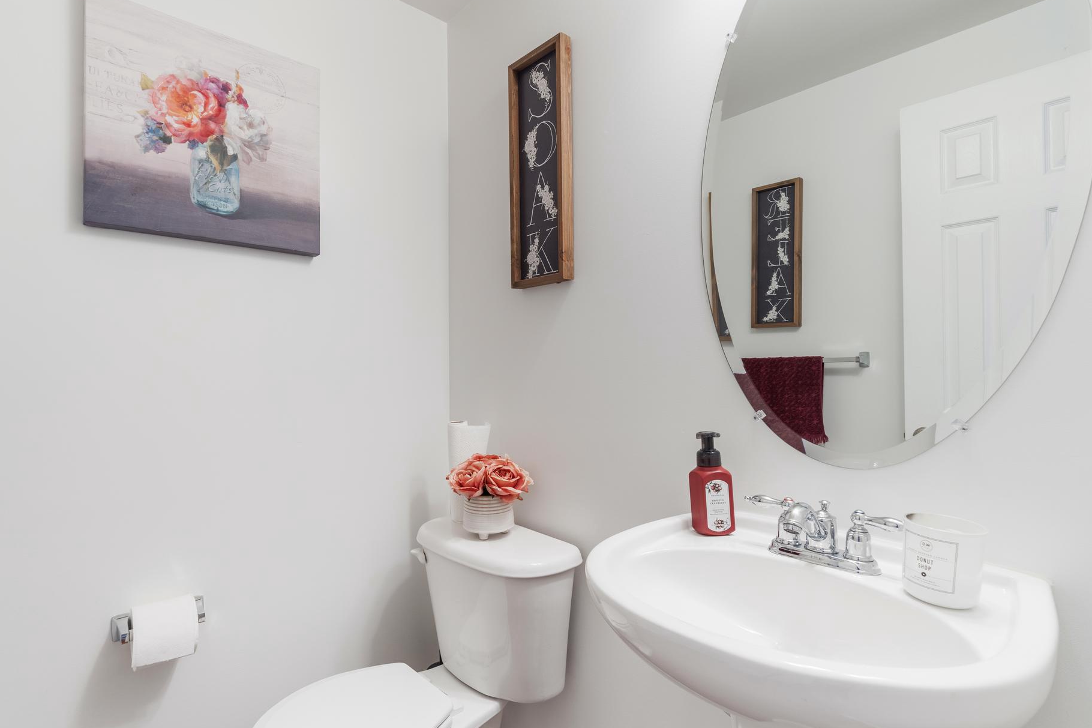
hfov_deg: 89.9
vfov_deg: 67.3
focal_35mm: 18
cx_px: 508
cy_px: 381
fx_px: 546
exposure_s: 1/2
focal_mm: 16
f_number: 8
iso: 320
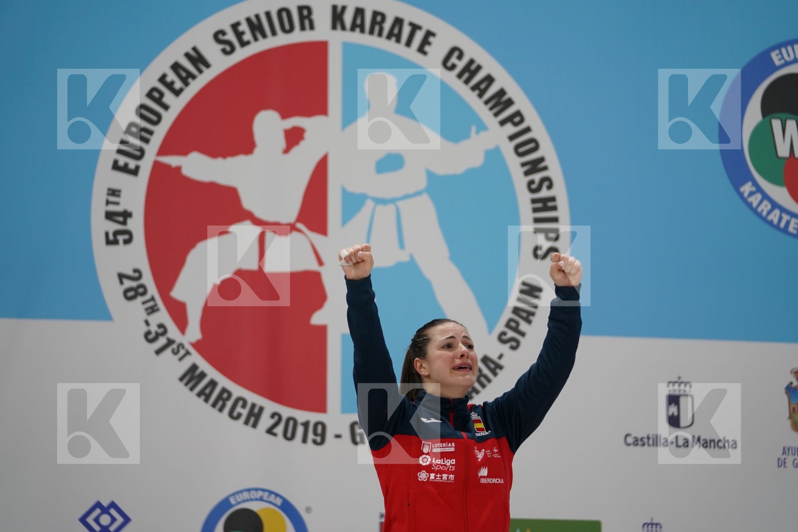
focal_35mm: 126
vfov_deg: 10.9
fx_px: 2793
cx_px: 399
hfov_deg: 16.3
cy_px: 266
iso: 800
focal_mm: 126
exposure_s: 1/320
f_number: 2.8
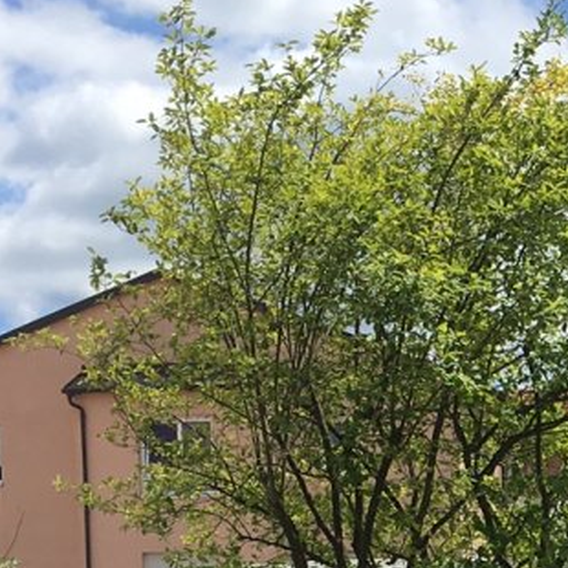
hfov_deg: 13.3
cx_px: 843
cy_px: 869
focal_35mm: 124
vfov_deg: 13.2
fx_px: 2302
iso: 25
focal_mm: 4.15
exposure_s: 1/1637
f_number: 2.2
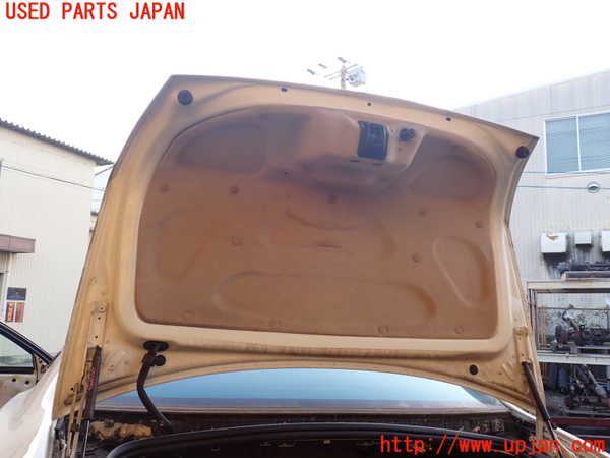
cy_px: 229
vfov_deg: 46.8
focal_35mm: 30
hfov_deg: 60.0
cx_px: 305
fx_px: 529
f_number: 3.2
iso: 100
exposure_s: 1/60
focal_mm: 5.4
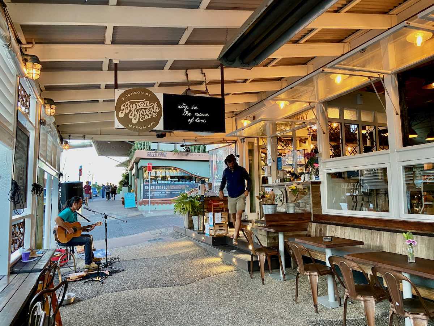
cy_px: 163
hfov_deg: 67.3
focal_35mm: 26
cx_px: 217
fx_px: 326
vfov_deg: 53.1
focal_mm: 4.25
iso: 320
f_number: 1.8
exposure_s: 1/50
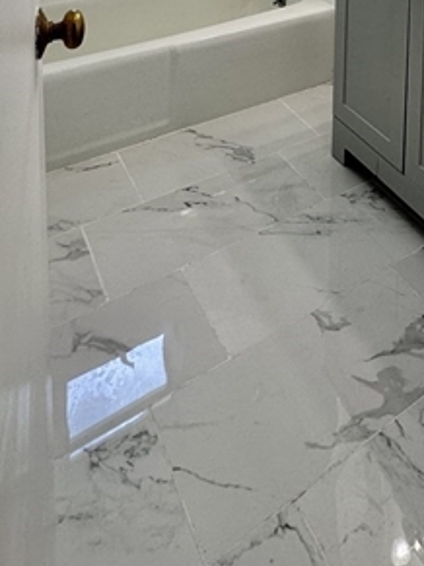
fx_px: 605
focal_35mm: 37
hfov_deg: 36.1
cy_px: -146
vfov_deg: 36.1
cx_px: 387
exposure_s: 1/120
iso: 50
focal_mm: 2.22
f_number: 2.2
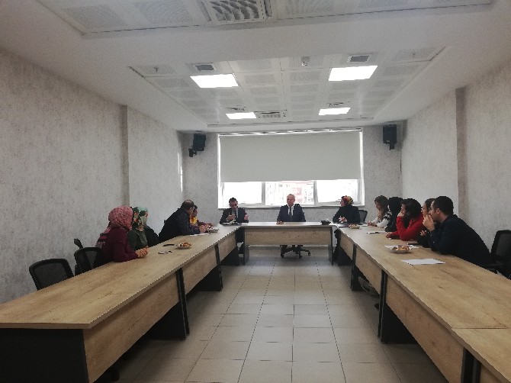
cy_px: 192
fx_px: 384
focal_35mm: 26
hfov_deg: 67.3
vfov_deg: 53.0
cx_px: 256
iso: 160
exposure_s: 1/50
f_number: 2.2
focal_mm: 3.81
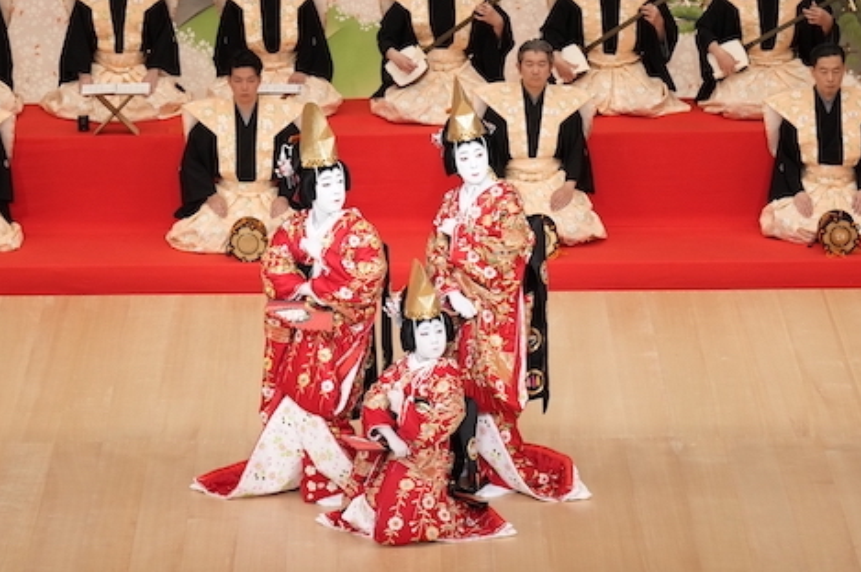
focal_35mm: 240
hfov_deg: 8.6
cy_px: 270
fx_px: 5736
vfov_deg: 5.7
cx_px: 419
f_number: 6.3
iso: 2000
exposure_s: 1/400
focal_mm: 150
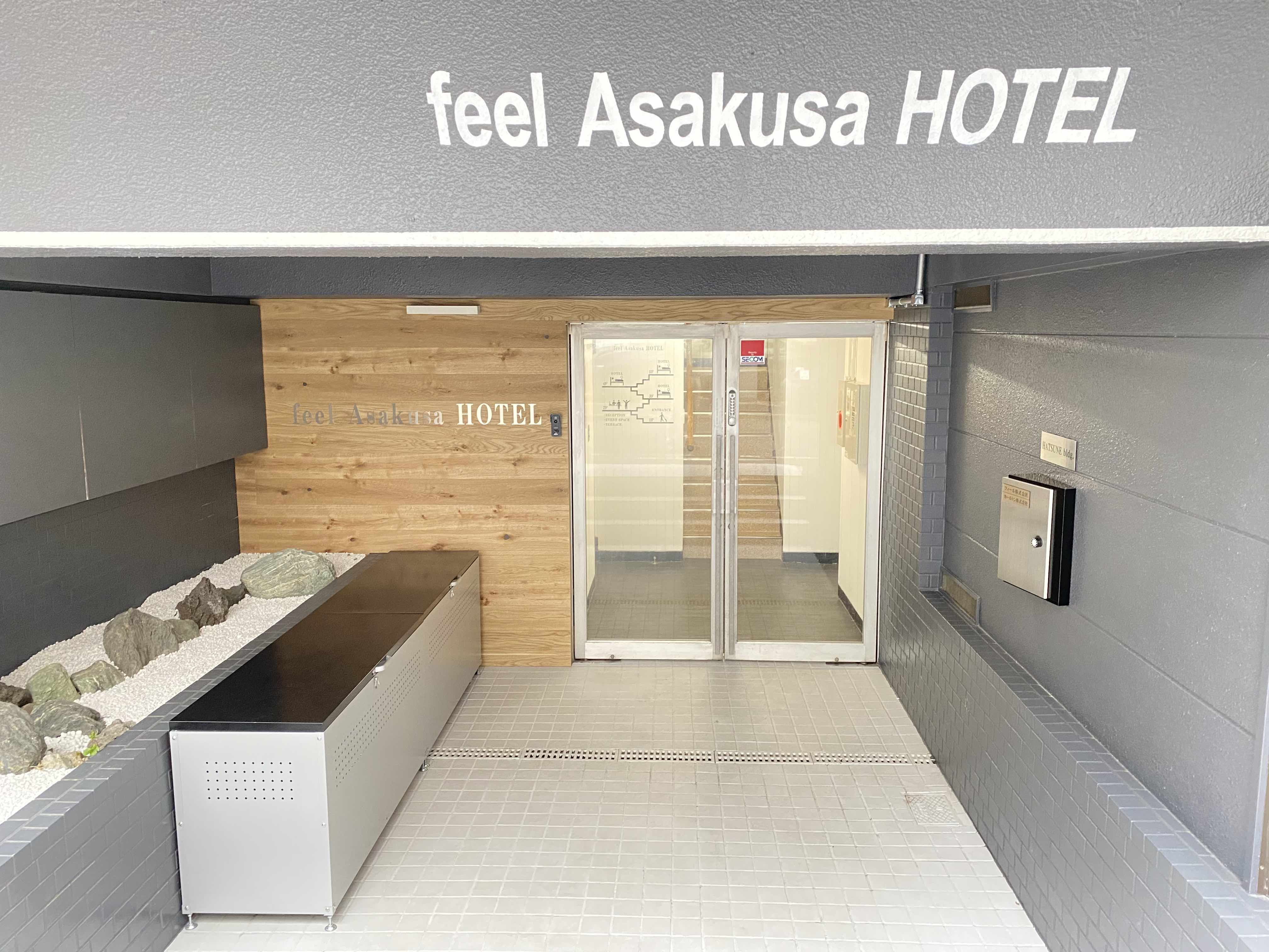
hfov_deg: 67.3
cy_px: 476
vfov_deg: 53.1
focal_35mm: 26
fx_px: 953
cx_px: 634
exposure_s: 1/56
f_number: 1.8
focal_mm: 4.25
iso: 500
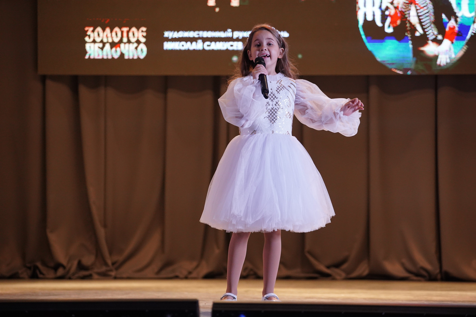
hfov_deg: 14.7
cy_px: 158
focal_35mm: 140
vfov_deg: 9.8
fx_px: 1851
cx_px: 238
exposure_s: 1/500
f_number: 4
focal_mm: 140
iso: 3200
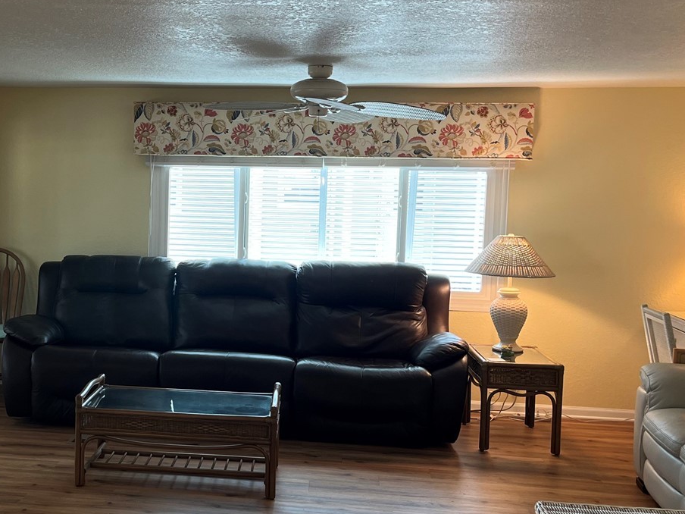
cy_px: 258
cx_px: 176
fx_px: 910
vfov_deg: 31.5
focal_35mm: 46
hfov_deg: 40.2
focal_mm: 5.1
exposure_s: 1/60
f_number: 1.6
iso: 80
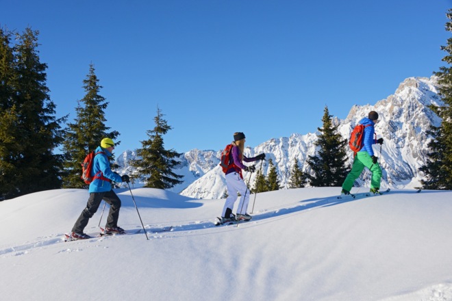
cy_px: 150
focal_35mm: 35
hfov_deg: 54.4
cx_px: 226
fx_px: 439
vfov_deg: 37.9
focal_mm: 35
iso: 640
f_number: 10
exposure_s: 1/1000
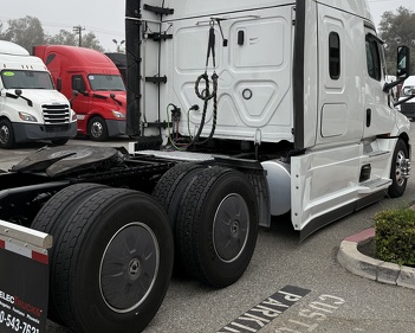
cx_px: 145
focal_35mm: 40
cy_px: 104
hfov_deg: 45.2
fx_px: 491
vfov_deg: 36.9
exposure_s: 1/1410
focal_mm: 6.76
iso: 80
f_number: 1.78
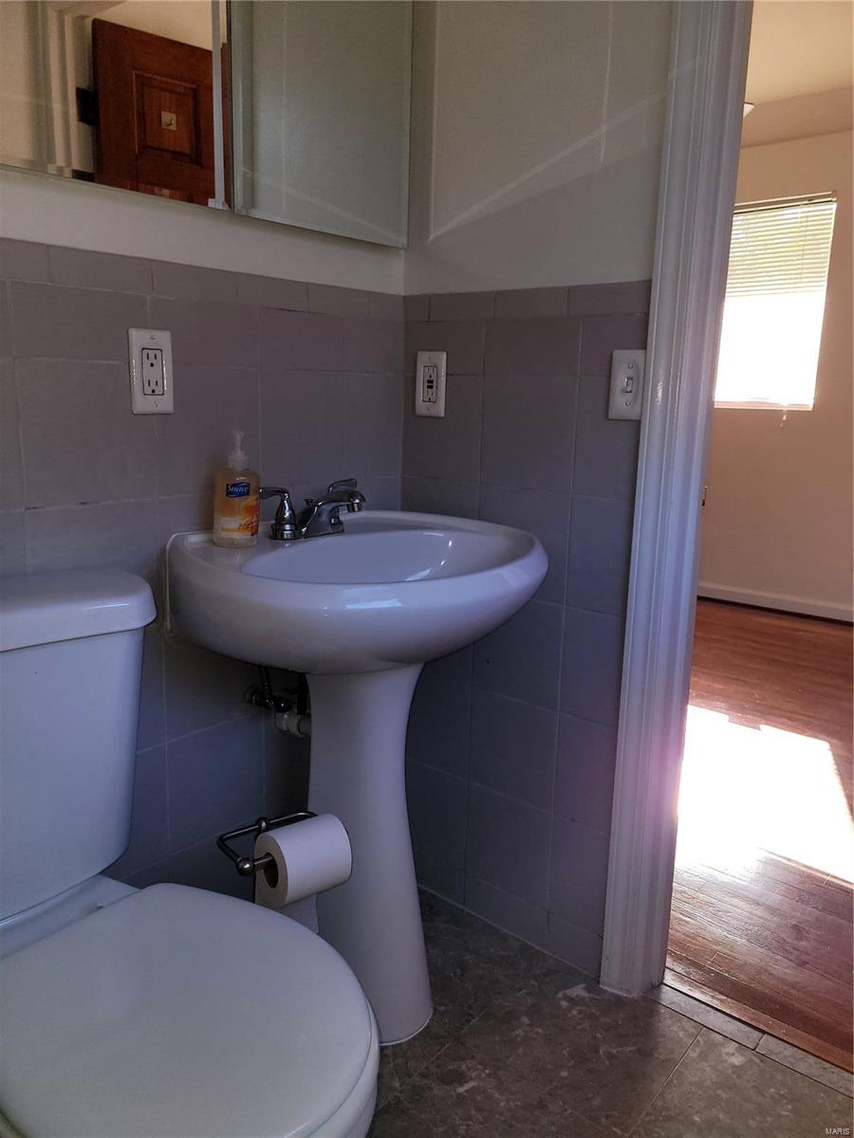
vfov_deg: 67.3
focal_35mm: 26
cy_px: 569
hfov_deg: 53.1
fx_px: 855
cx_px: 427
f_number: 1.8
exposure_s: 1/129
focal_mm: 5.4
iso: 40
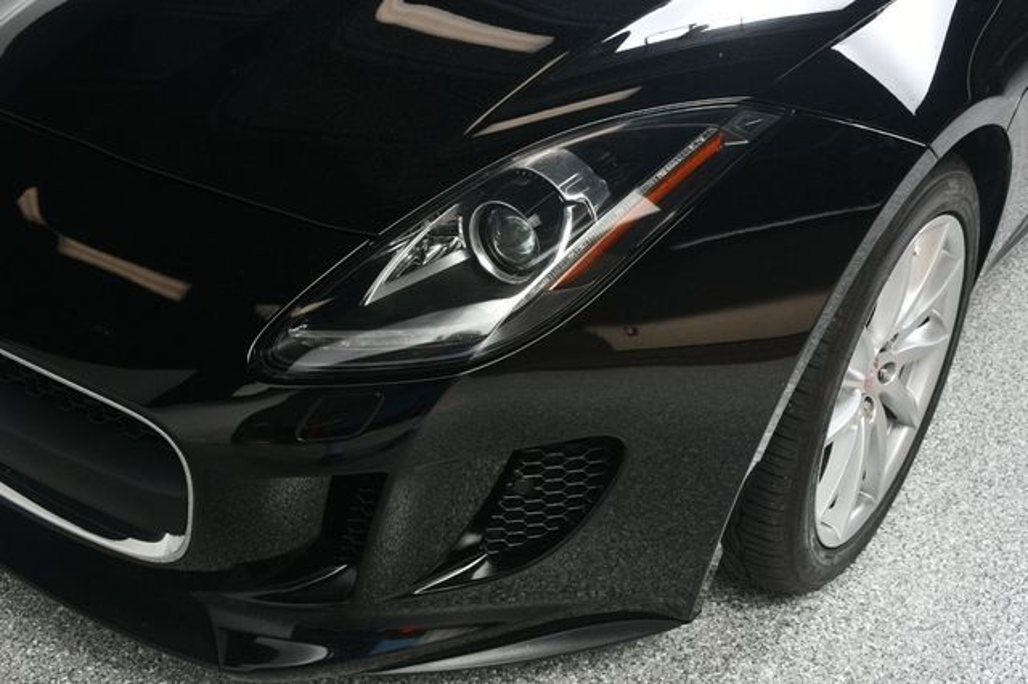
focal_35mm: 40
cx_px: 514
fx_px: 1142
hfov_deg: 48.5
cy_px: 342
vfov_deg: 33.4
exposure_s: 1/160
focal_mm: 27
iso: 100
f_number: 8
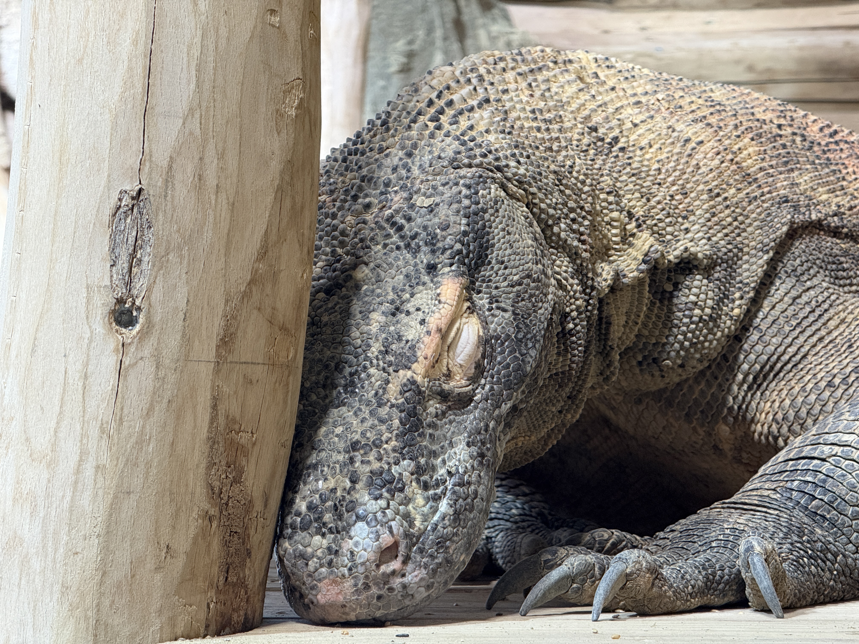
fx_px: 2978
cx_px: 430
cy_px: 322
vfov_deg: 12.3
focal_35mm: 120
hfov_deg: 16.4
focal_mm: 15.66
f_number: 2.8
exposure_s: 1/110
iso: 200
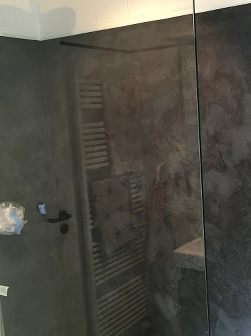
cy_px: 177
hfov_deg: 30.5
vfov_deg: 40.4
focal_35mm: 47
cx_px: 181
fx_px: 455
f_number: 2.2
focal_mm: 4.15
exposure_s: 1/33
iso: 125
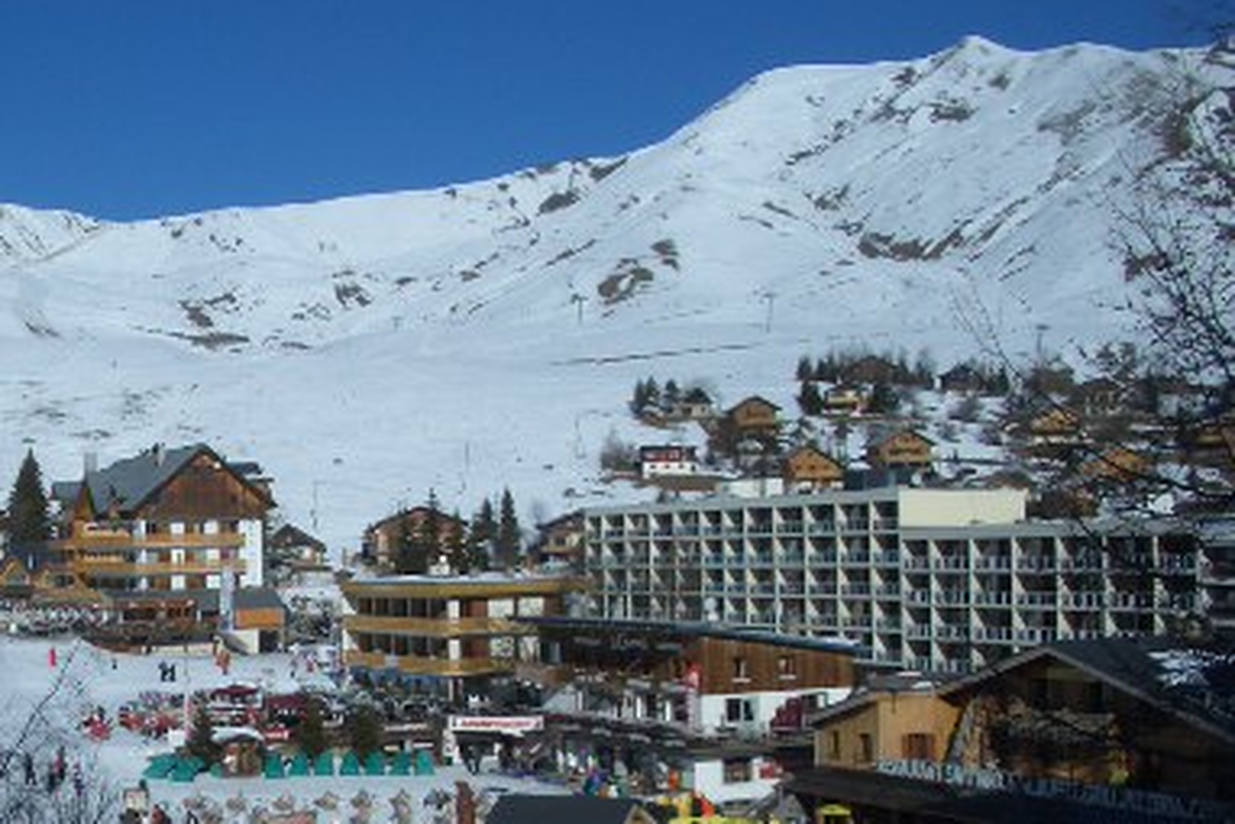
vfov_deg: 22.2
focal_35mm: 61
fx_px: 2093
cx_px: 255
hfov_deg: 32.0
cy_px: 540
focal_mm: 5.8
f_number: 4.3
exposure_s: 1/1600
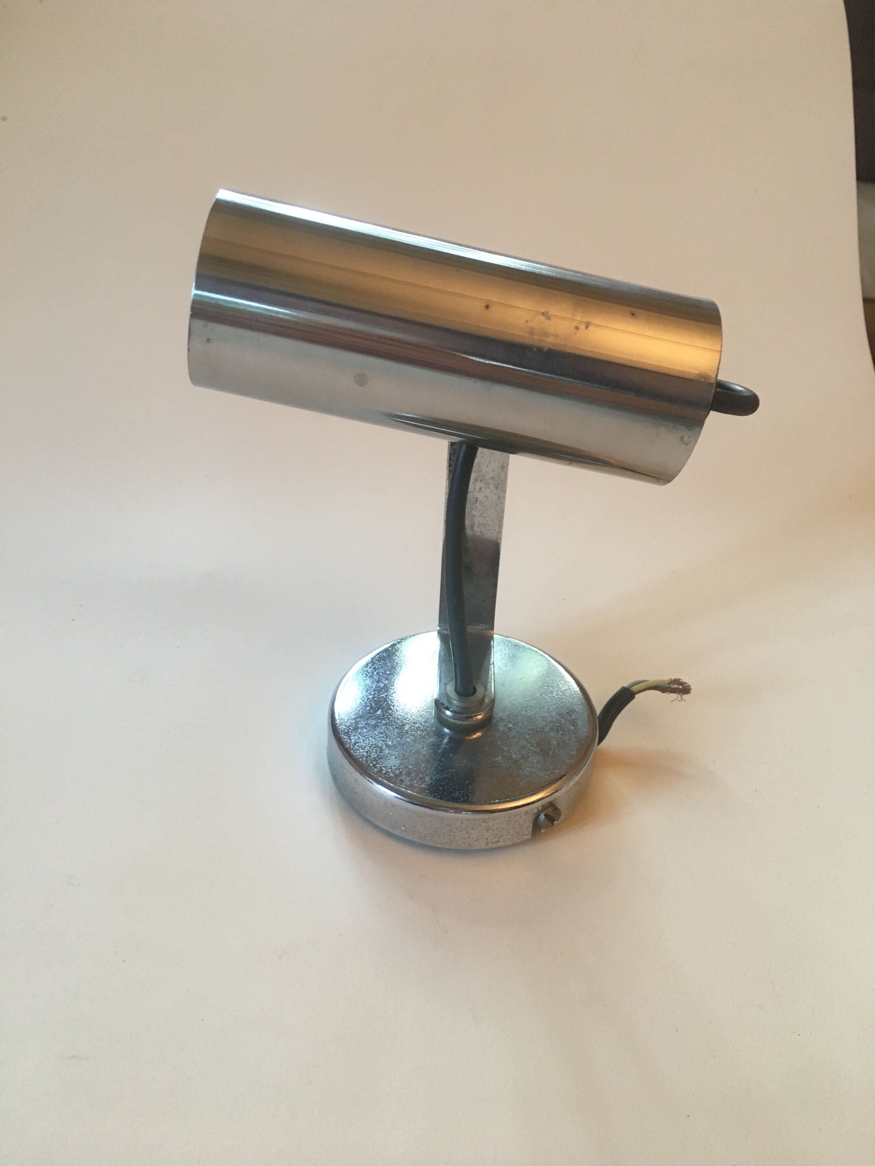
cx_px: 438
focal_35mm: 29
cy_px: 583
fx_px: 977
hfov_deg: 48.2
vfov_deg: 61.7
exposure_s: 1/33
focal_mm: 4.15
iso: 160
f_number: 2.2
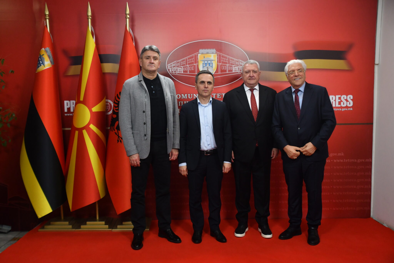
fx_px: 361
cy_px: 132
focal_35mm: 33
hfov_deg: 57.2
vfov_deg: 40.0
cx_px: 197
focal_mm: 22
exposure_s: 1/500
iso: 1000
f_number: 3.5
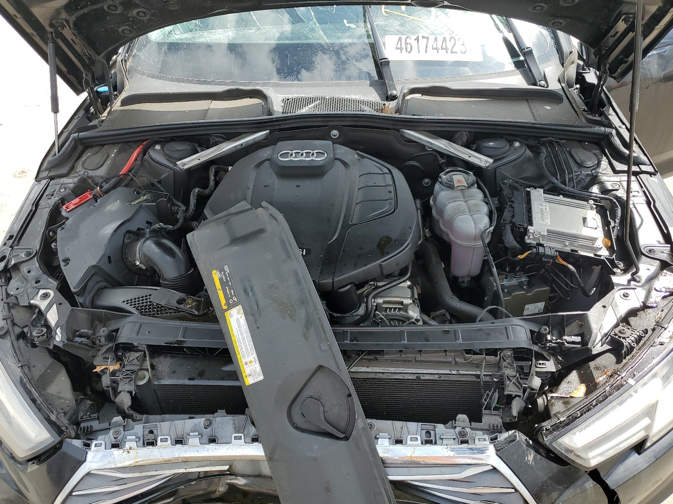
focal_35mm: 28
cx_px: 335
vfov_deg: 49.7
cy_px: 244
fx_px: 544
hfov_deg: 63.5
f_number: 1.5
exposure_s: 1/1429
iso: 50
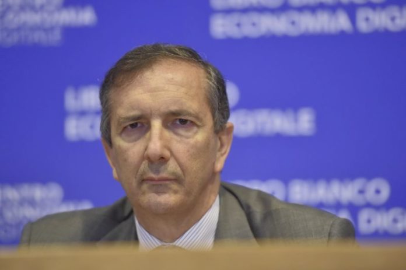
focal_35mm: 200
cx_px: 203
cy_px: 135
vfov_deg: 6.9
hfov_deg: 10.3
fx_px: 2254
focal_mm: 200
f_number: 3.5
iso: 4000
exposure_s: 1/200
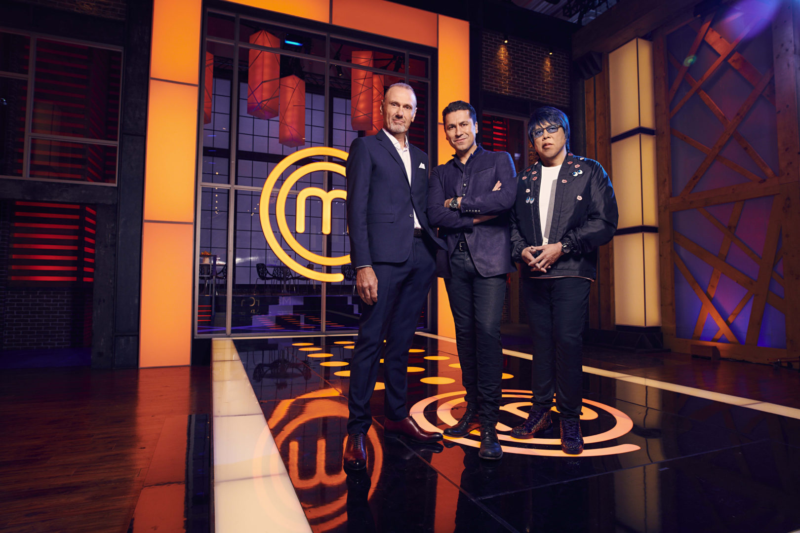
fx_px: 444
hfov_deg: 84.0
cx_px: 400
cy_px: 266
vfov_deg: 61.9
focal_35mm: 20
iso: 400
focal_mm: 20
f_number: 6.3
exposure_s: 1/30
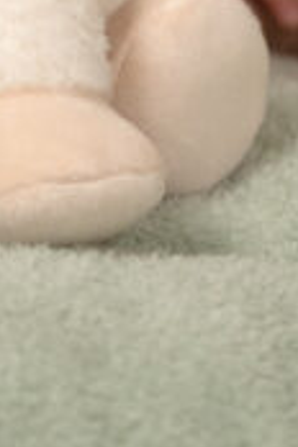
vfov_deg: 7.0
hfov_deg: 4.9
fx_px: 3496
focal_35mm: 282
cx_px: 170
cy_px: -514
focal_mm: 54.3
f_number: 2.8
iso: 1000
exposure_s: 1/400
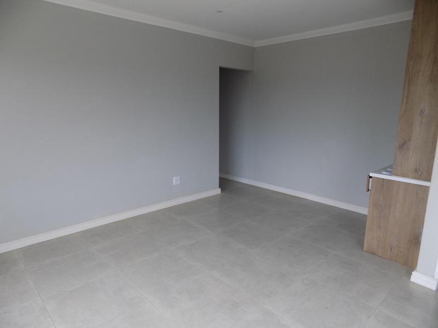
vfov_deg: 58.9
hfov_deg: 73.9
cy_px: 164
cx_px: 219
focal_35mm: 23
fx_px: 291
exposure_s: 1/125
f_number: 3.1
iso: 80
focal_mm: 4
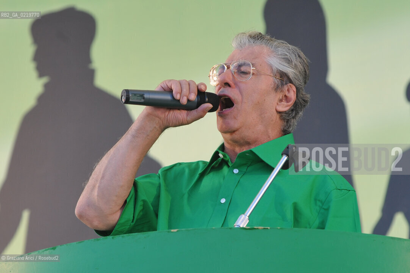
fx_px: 2276
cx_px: 205
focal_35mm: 200
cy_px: 136
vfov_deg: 6.9
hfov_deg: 10.3
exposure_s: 1/250
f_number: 8
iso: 400
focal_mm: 200
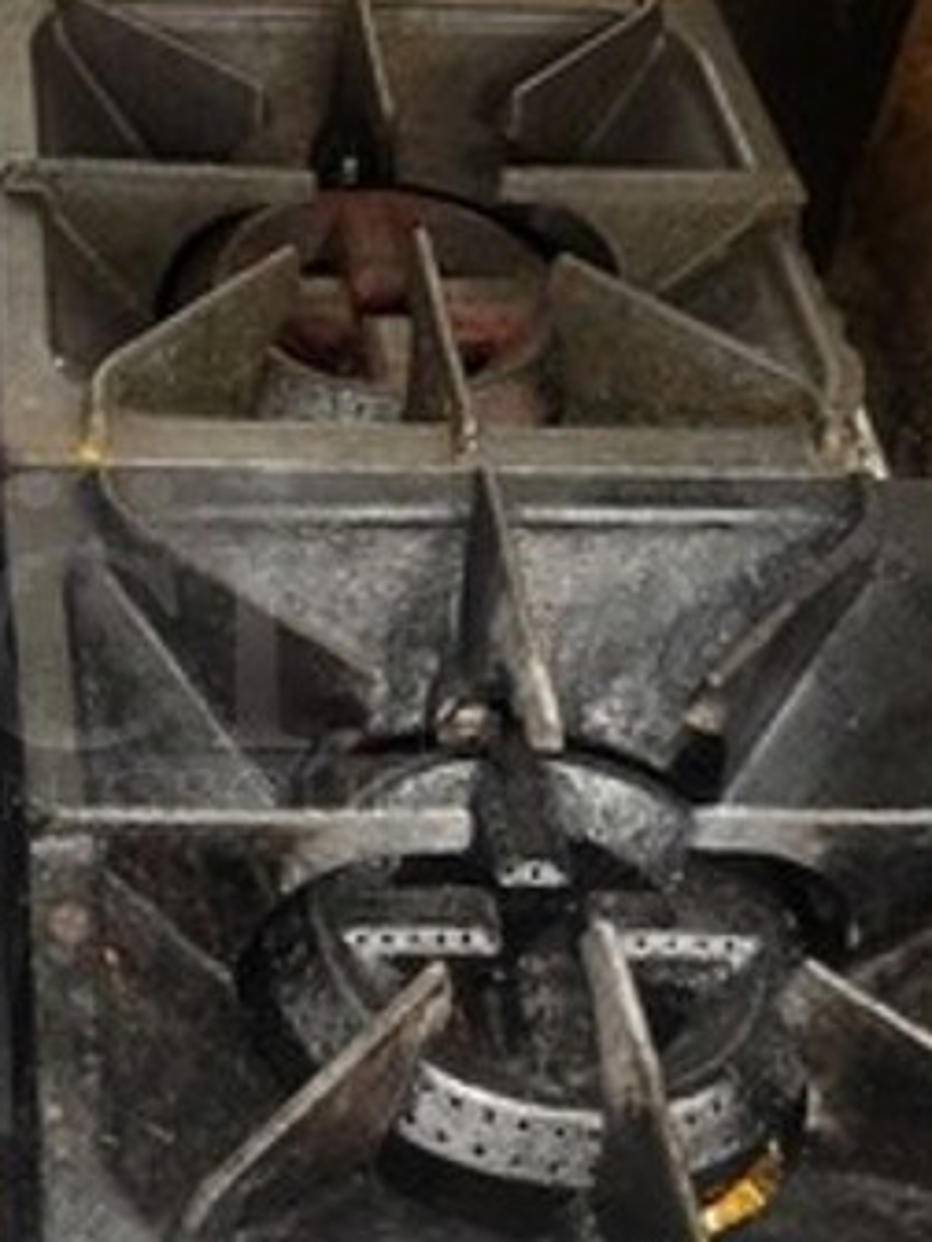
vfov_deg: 30.7
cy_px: 641
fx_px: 2262
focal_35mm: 63
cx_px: 37
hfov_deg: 22.5
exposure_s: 1/30
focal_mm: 5.4
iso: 500
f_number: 1.8
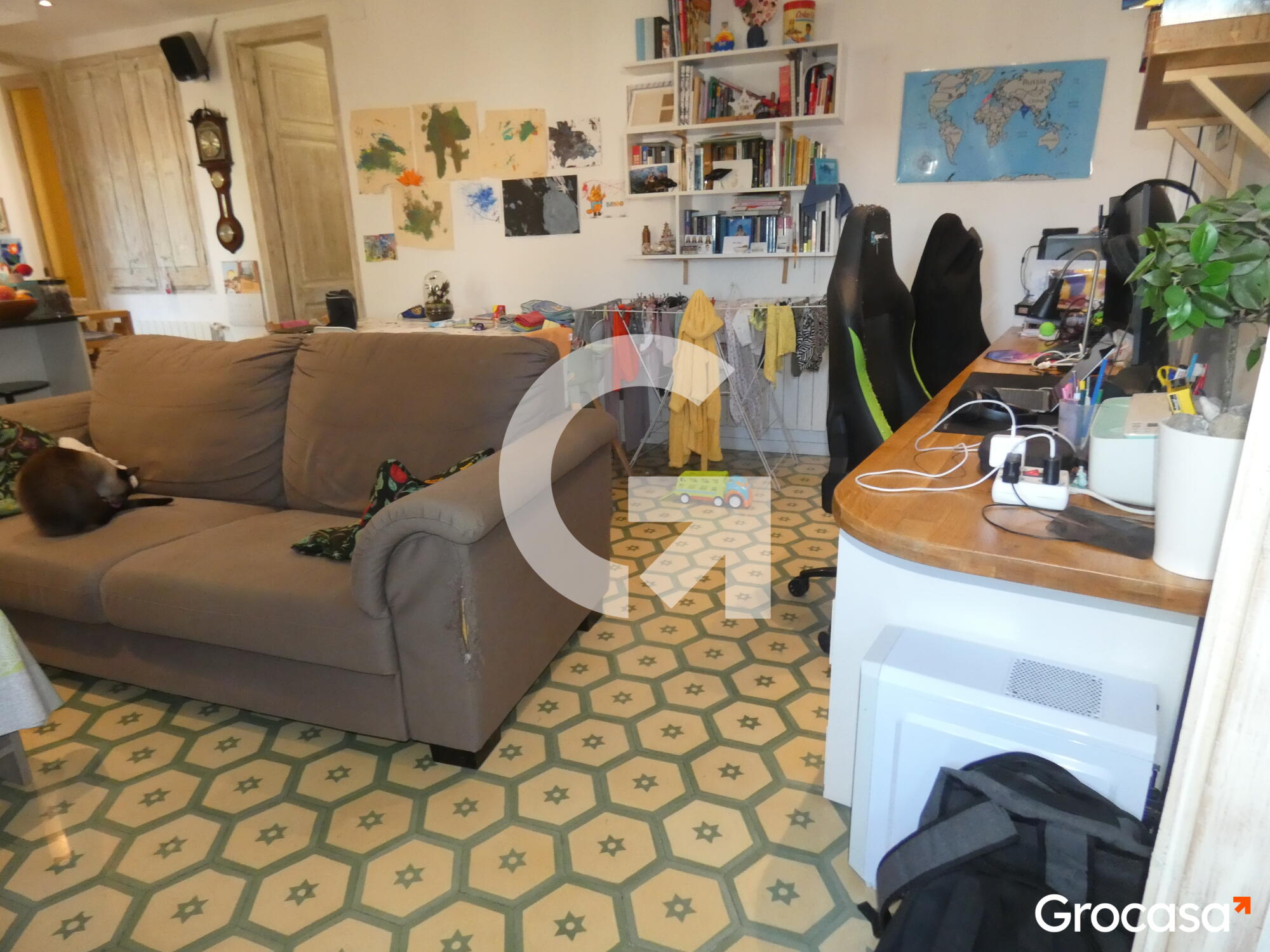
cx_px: 635
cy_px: 476
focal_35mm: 20
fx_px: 734
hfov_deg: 81.7
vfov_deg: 66.0
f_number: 2.8
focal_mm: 3.6
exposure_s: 1/60
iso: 640
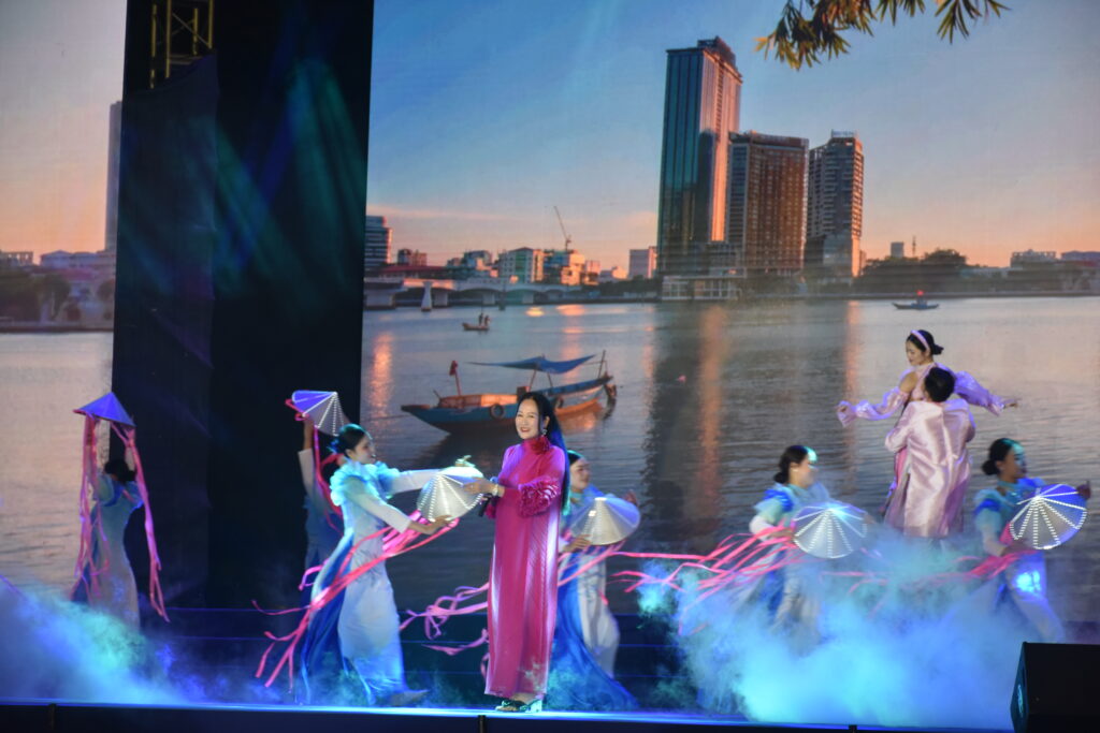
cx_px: 550
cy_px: 366
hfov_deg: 16.1
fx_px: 3896
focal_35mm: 128
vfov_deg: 10.8
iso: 640
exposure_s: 1/125
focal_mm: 85
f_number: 5.3
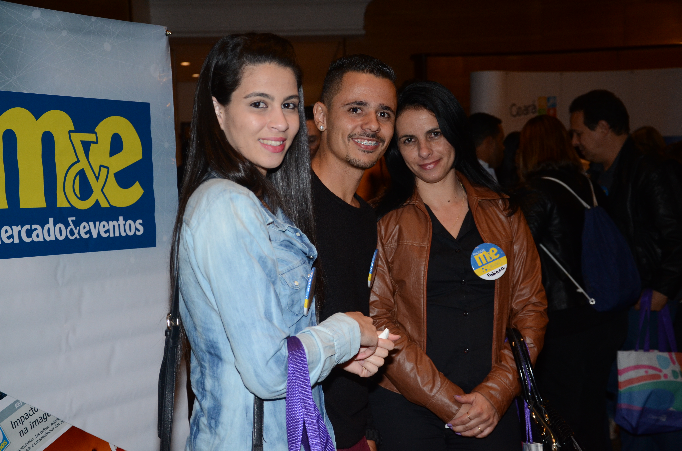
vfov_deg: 21.5
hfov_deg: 32.0
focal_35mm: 63
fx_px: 1191
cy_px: 226
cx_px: 341
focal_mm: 42
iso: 1000
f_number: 4.8
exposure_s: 1/80
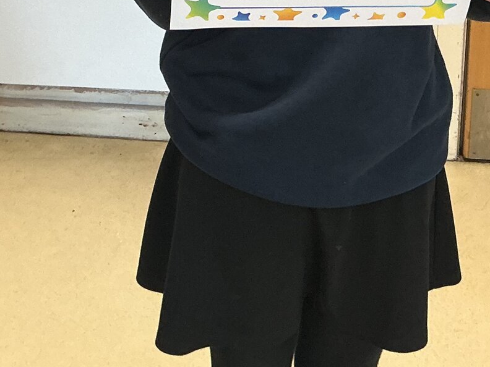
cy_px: -98
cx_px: 247
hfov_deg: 26.0
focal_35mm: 75
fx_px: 1062
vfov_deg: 18.4
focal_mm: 3
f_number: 1.8
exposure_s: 1/60
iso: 125
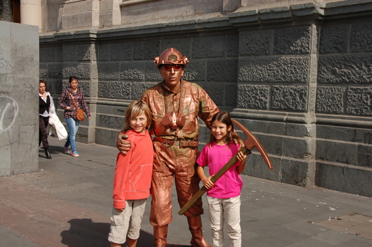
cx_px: 186
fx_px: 496
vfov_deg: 28.0
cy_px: 124
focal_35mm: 48
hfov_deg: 41.1
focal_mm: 32
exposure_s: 1/320
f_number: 9
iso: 200
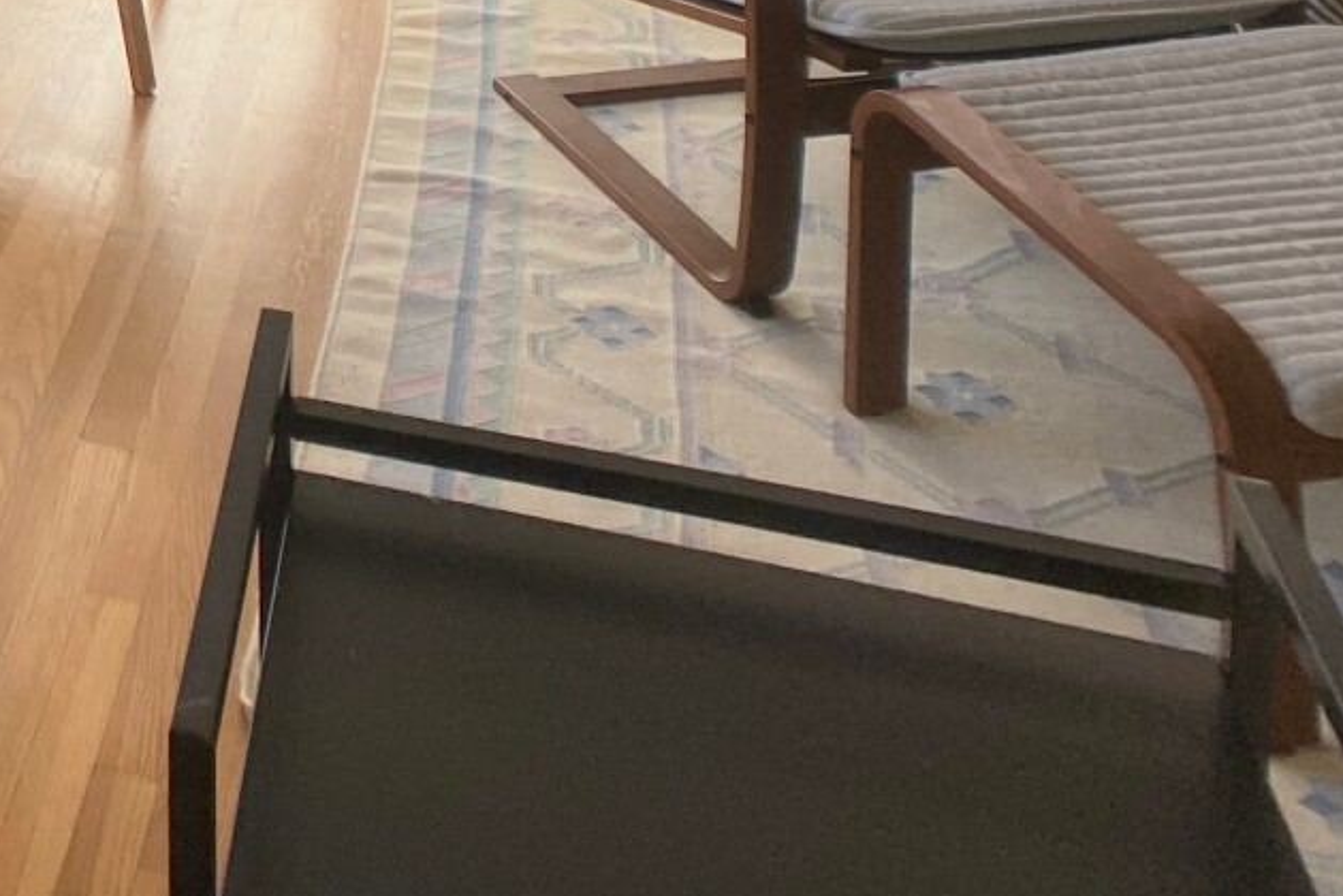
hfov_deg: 20.7
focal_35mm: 88
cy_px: -591
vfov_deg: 14.2
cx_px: -478
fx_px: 3284
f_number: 1.8
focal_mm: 4.25
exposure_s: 1/391
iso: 32
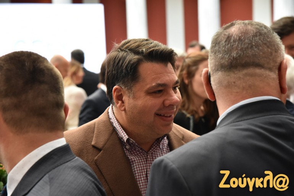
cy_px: 98
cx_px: 147
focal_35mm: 95
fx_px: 776
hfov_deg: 21.5
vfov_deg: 14.4
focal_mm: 95
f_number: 5.6
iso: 3200
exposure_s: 1/320
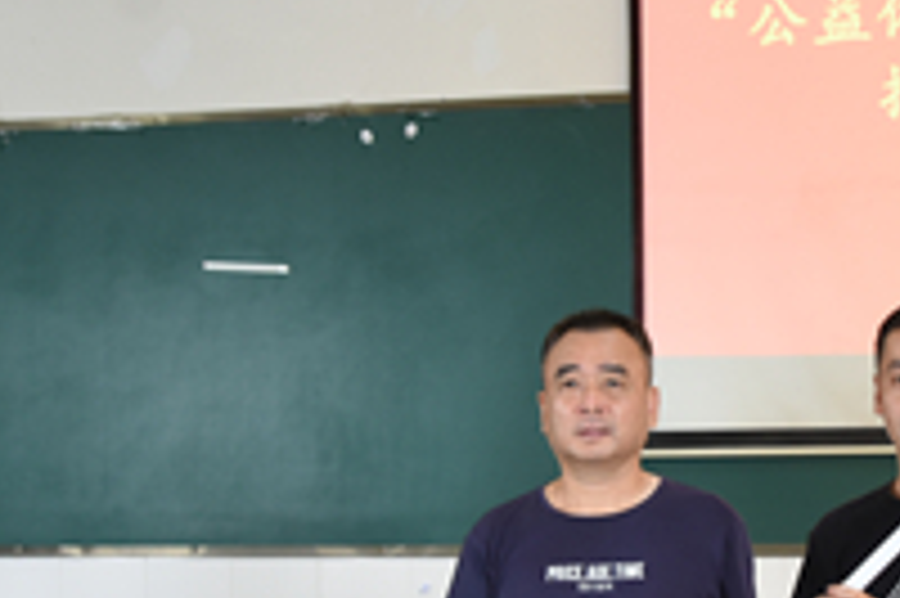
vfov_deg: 18.1
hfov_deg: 26.3
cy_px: 402
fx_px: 1873
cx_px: 770
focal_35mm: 75
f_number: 5.6
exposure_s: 1/40
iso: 500
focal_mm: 20
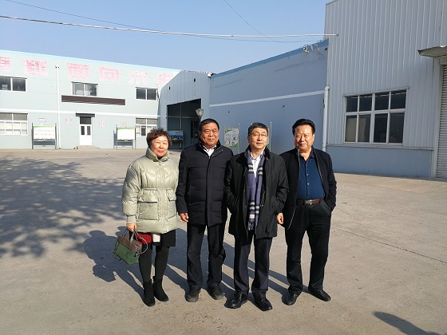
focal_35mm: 27
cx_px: 224
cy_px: 168
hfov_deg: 65.3
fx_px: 349
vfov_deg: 51.4
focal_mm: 3.95
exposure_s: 1/1003
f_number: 2.2
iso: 50
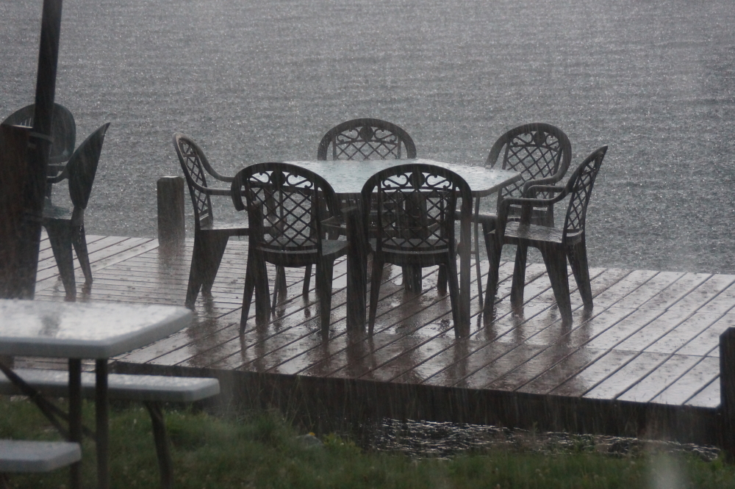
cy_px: 244
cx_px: 368
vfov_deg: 10.2
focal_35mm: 135
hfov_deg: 15.2
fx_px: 2755
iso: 1600
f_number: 5.6
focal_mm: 90
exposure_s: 1/100
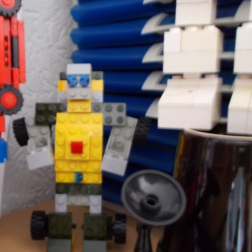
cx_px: 78
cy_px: 129
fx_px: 371
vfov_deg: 37.5
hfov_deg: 37.0
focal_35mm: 45
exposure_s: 1/2.5
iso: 200
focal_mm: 5.3
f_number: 3.4
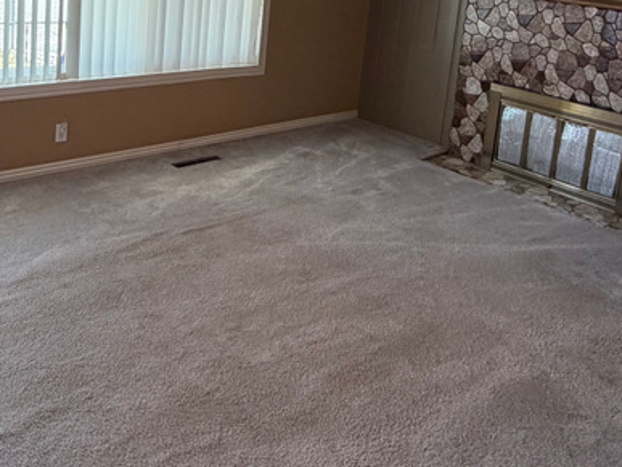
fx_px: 665
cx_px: 270
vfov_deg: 36.3
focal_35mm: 37
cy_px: 43
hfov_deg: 50.0
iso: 160
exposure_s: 1/120
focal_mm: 2.22
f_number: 2.2
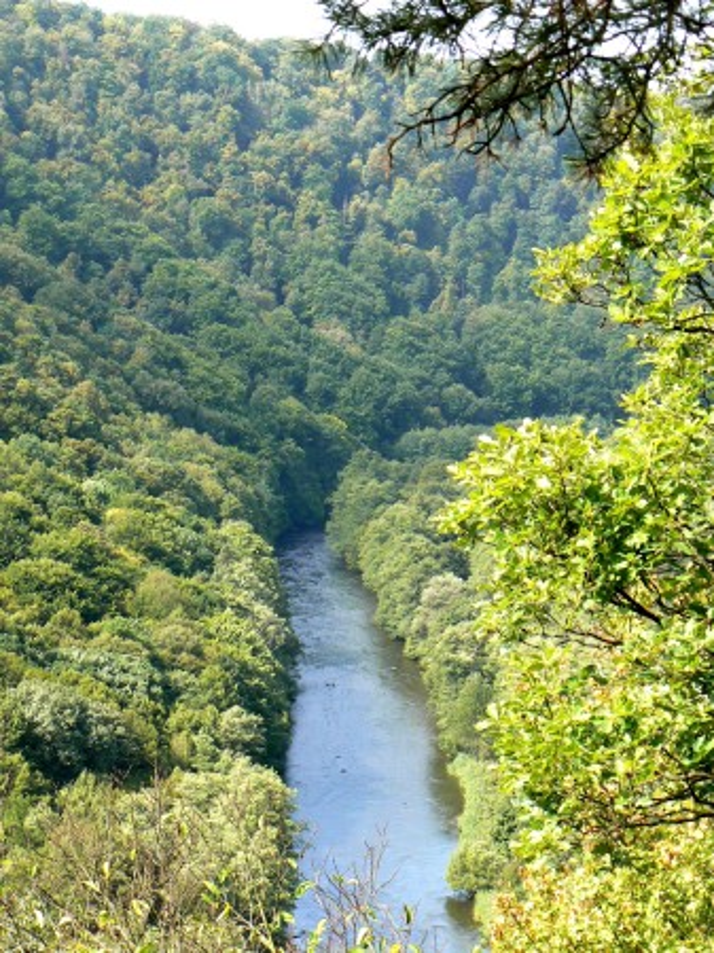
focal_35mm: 91
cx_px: 357
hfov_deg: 16.2
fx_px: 2505
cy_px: 476
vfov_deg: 21.5
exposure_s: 1/125
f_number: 5.6
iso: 80
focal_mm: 15.2
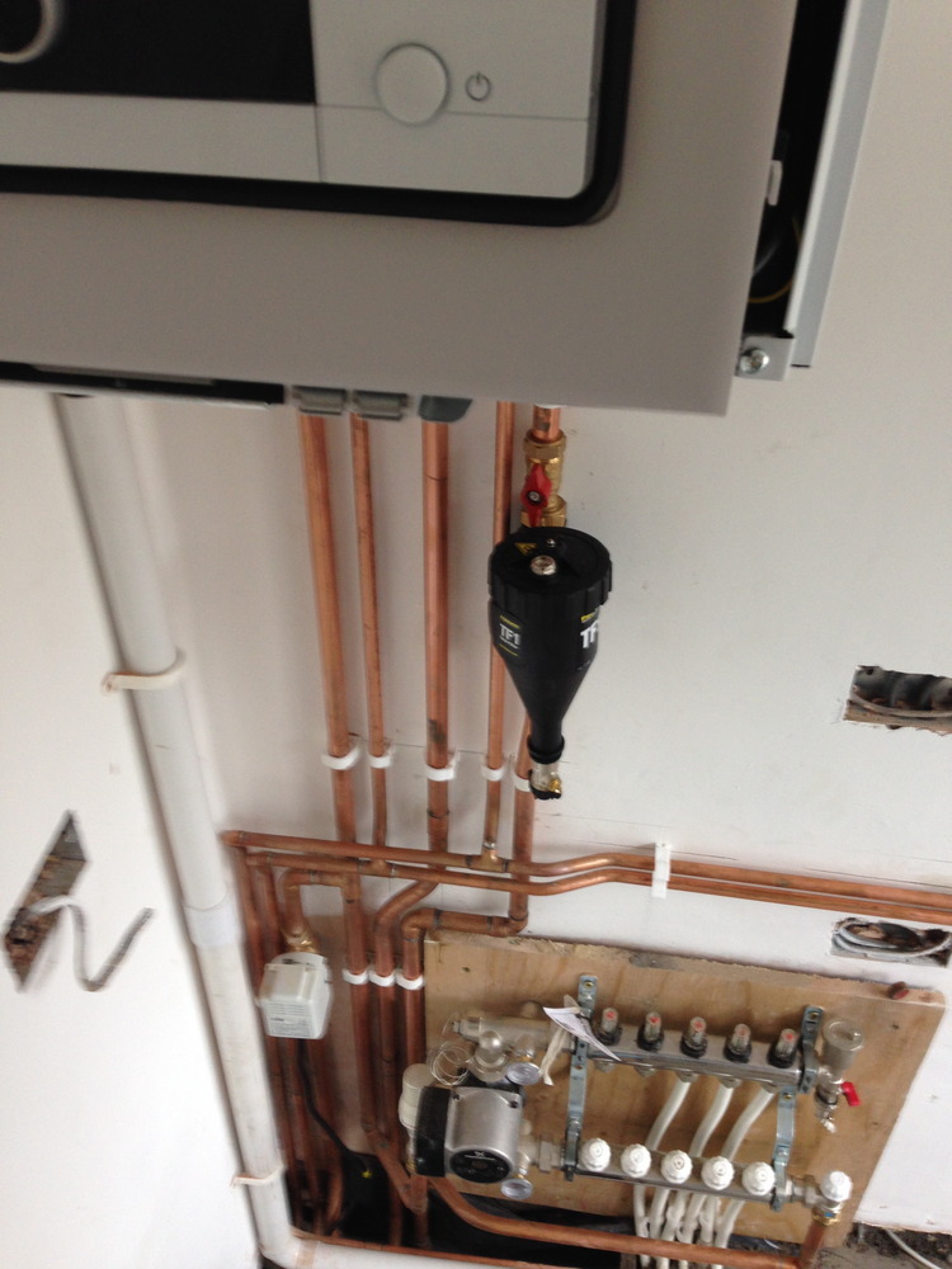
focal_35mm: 33
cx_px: 476
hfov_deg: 42.9
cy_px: 634
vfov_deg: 55.4
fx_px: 1210
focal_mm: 4.12
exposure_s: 1/20
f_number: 2.4
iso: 80
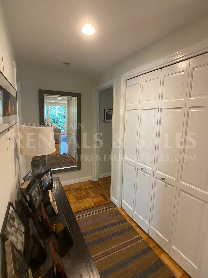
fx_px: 208
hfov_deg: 53.1
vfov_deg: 67.3
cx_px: 104
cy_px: 139
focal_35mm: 26
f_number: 1.8
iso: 250
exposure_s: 1/60
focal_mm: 4.25
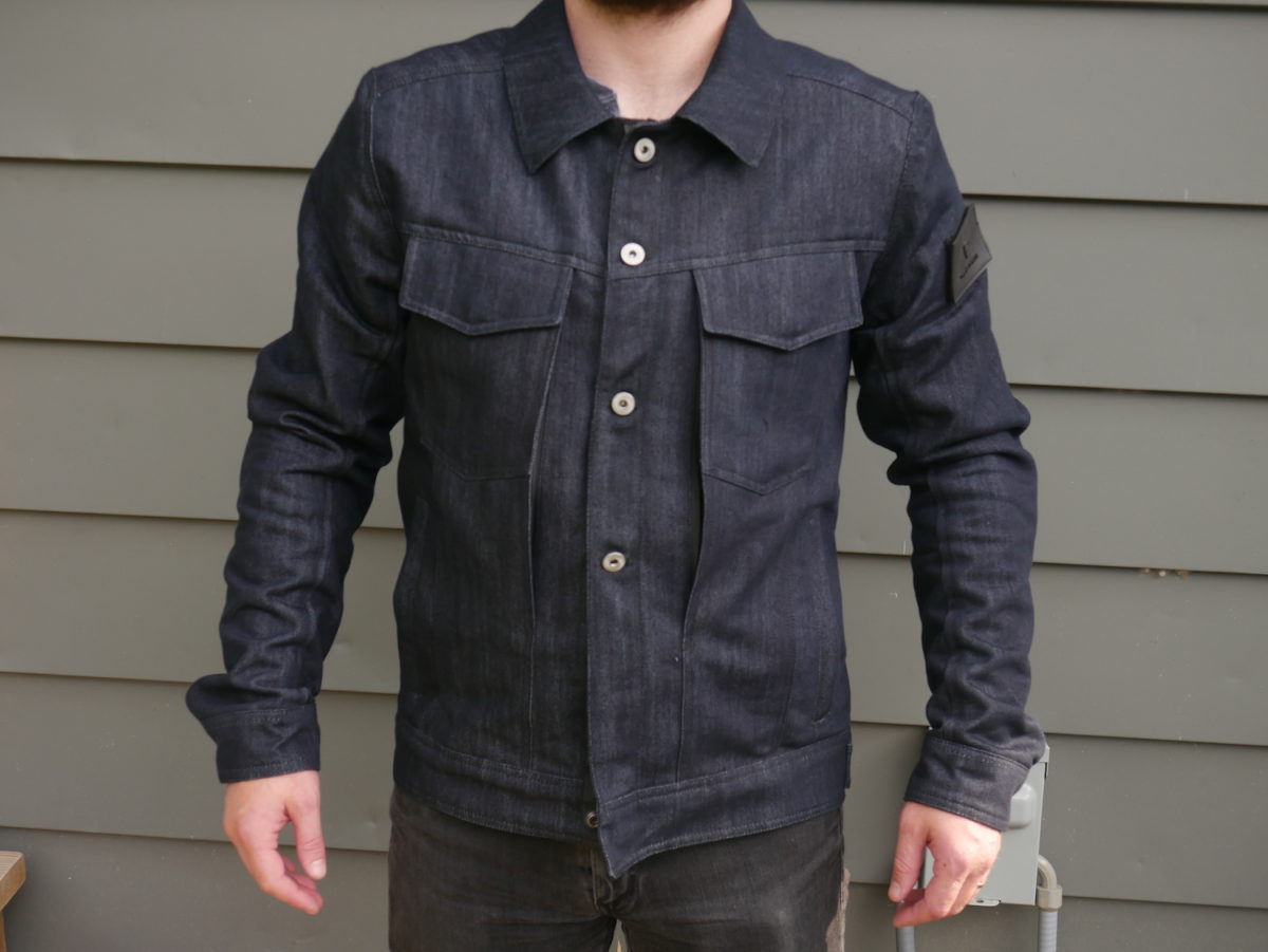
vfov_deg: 30.3
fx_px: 1759
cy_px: 476
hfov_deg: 39.6
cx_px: 634
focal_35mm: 48
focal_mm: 24
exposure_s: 1/100
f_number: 5.2
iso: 200
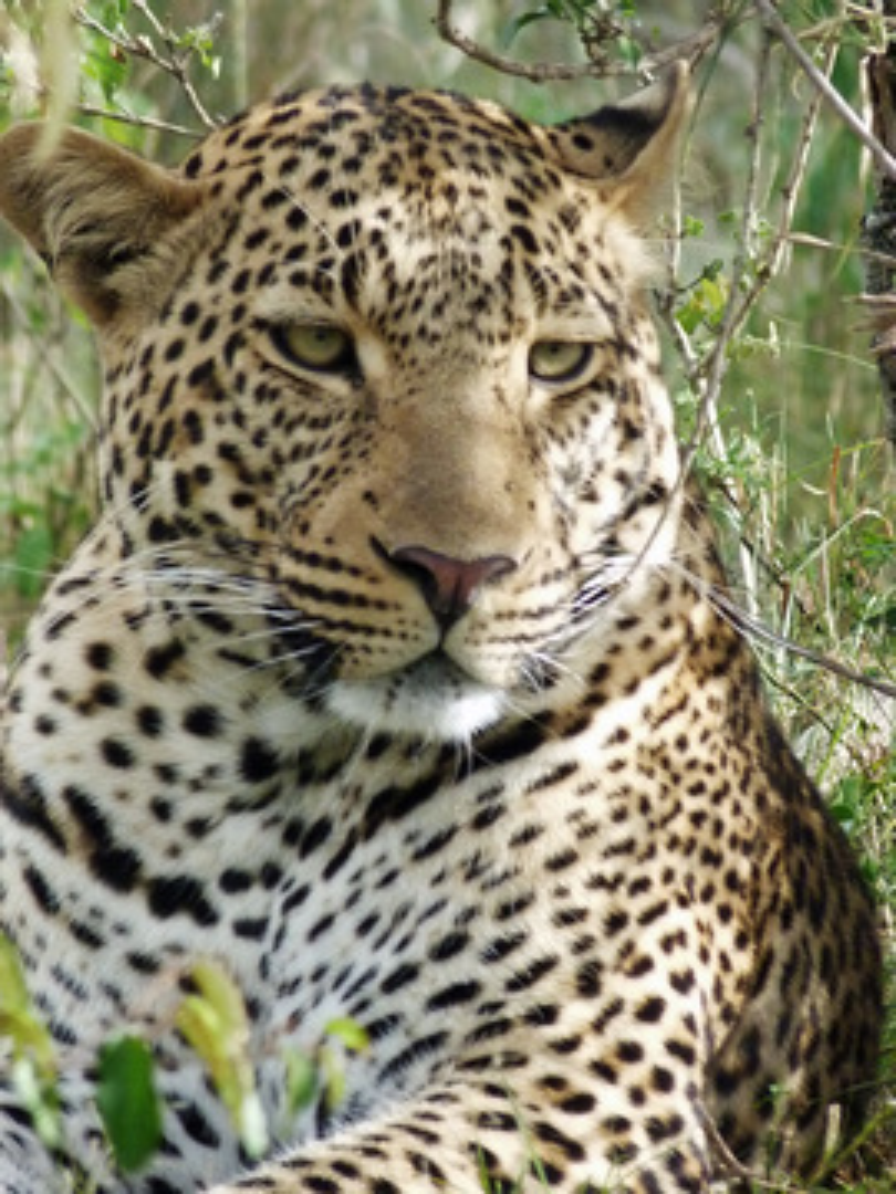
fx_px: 35547
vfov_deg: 1.9
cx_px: 448
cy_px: 597
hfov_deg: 1.4
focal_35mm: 1030
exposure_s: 1/250
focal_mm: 108
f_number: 5.2
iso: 400
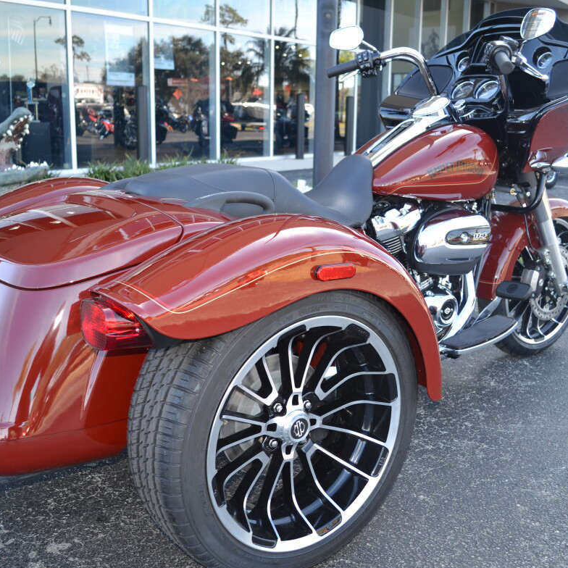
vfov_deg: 42.8
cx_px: 306
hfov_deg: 42.8
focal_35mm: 39
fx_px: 724
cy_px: 289
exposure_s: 1/60
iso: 100
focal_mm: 20
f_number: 3.8
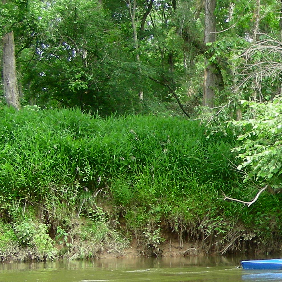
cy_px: 242
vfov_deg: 17.9
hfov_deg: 16.8
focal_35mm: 96
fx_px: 885
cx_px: 398
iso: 50
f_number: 3.5
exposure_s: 1/99.2
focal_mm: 6.3
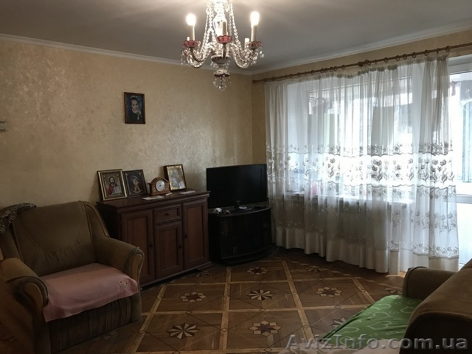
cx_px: 236
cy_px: 177
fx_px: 382
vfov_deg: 49.7
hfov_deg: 63.4
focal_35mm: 28
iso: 64
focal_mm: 3.99
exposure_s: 1/17
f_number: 1.8
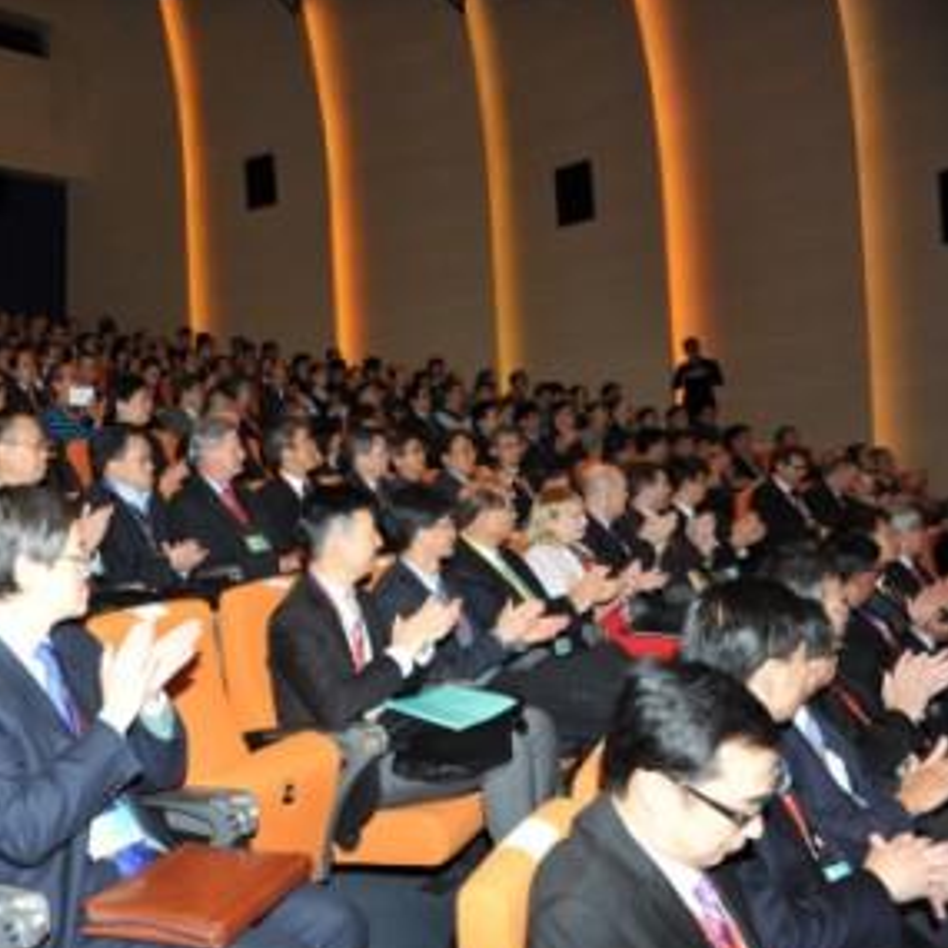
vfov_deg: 51.1
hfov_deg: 48.6
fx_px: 991
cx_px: 210
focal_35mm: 32
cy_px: 482
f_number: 5
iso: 250
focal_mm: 24
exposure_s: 1/60
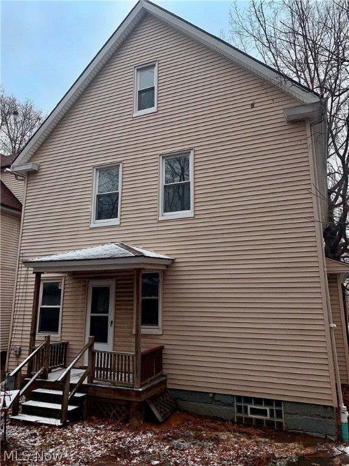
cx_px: 174
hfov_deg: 53.1
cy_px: 233
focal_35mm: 26
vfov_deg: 67.3
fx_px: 350
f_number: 1.8
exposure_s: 1/379
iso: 25
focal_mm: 4.25
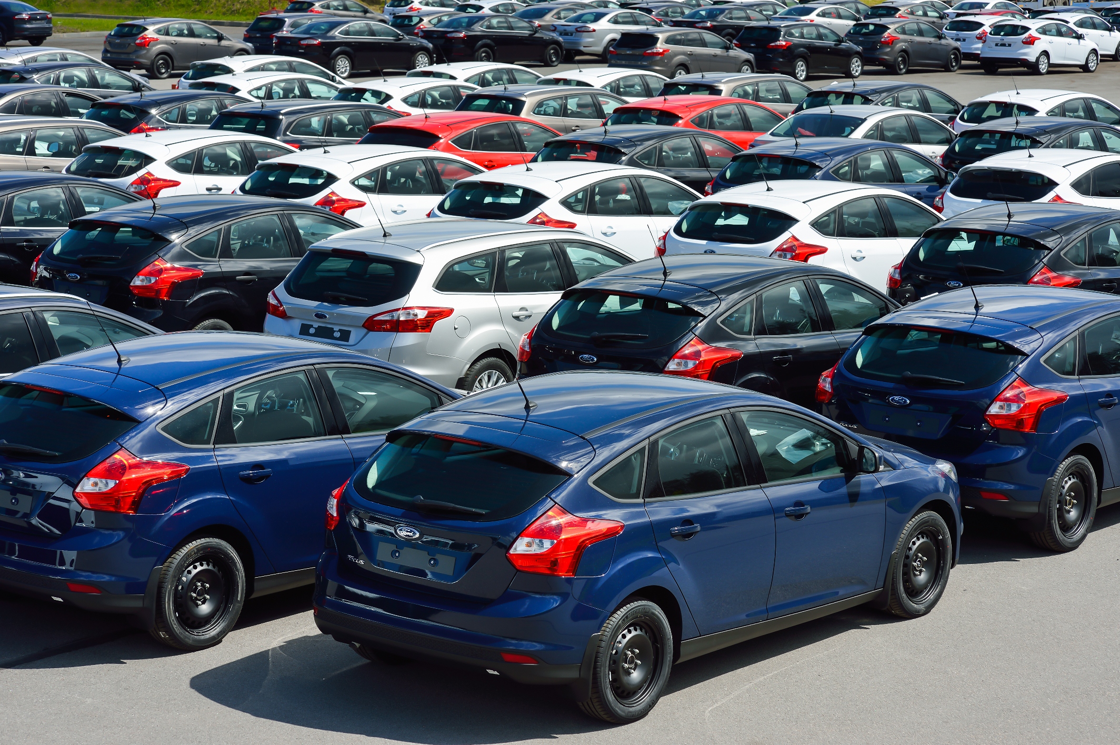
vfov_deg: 16.1
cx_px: 560
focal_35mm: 85
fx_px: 2643
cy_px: 372
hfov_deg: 23.9
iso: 125
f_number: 8
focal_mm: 85
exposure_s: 1/320
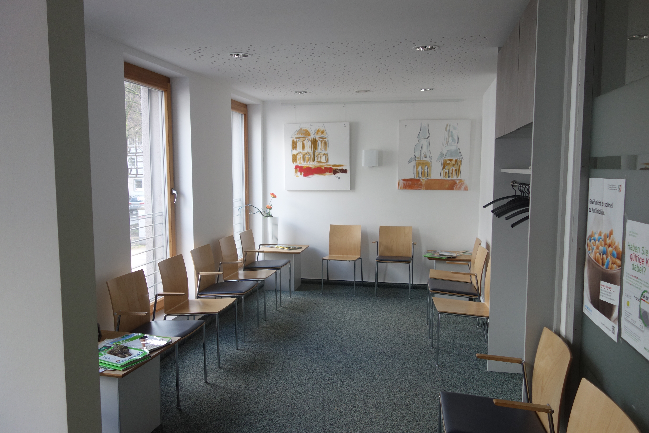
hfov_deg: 65.5
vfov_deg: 46.4
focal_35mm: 28
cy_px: 216
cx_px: 324
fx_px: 505
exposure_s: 1/100
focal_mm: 10.4
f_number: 2
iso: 125
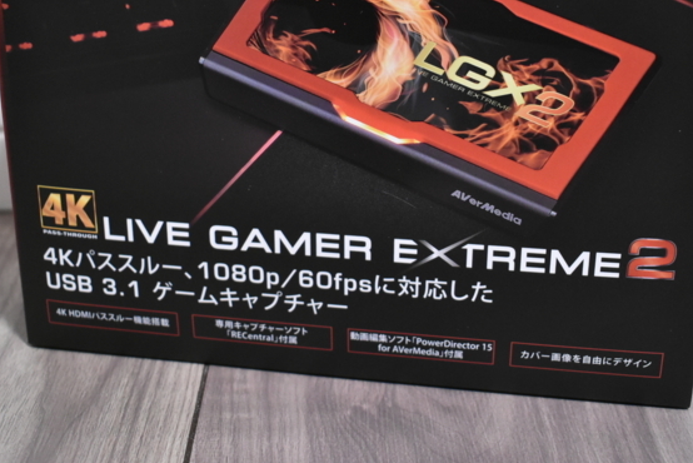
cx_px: 352
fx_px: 1001
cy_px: 143
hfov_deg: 38.2
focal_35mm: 52
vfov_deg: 25.8
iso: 2500
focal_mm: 24
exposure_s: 1/50
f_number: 4
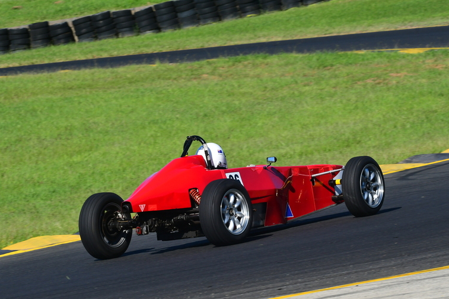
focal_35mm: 317
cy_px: 155
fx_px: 3952
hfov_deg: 6.5
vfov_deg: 4.3
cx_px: 224
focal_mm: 200
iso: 500
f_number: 13
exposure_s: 1/640
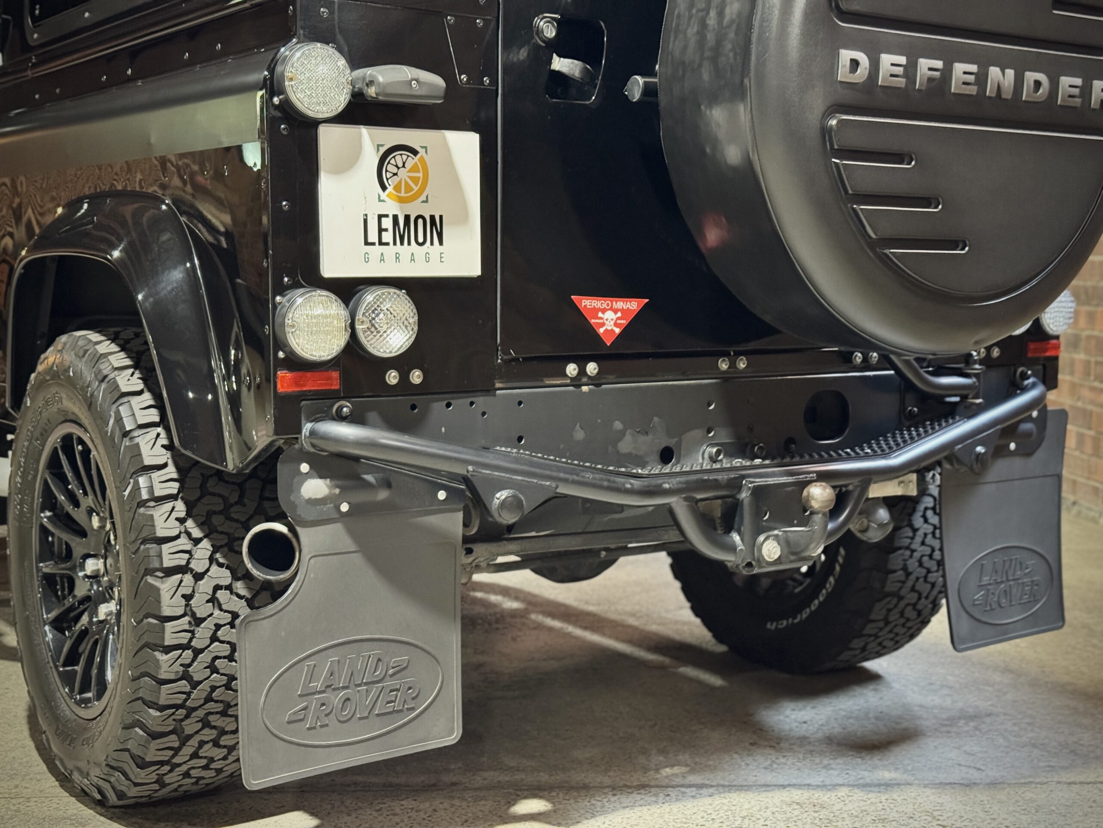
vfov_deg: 30.3
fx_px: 1529
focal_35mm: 48
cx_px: 552
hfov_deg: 39.7
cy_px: 414
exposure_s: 1/25
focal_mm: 6.76
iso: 500
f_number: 1.78
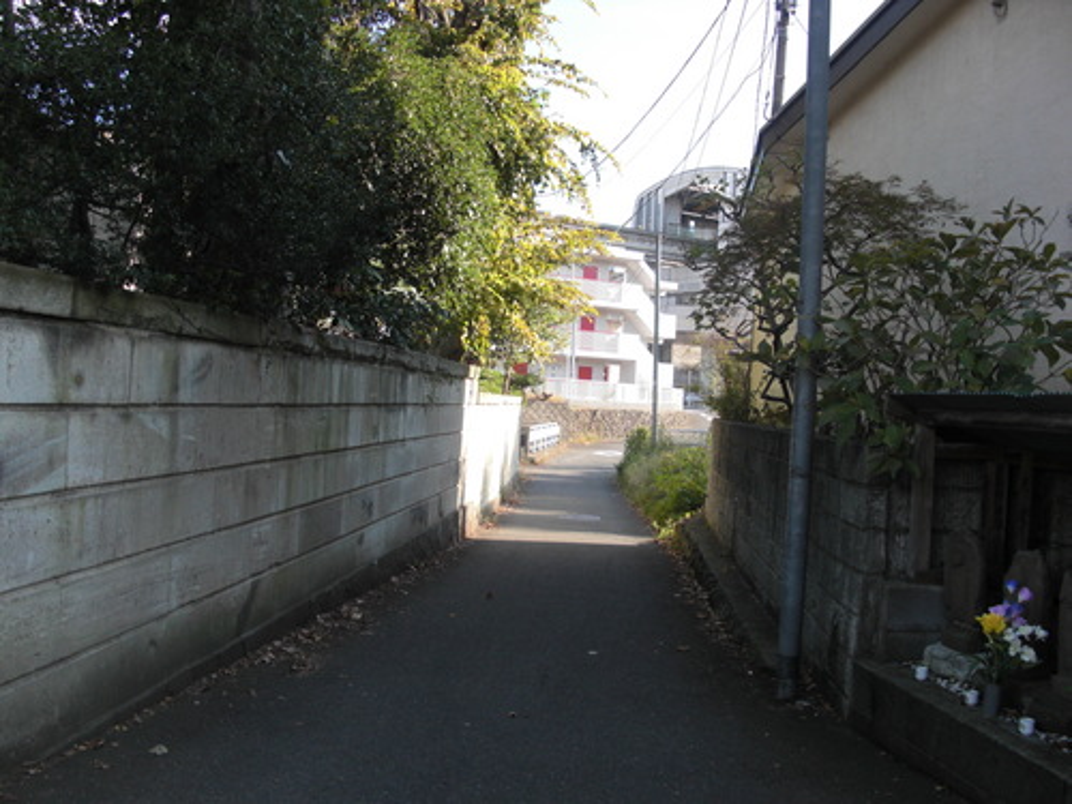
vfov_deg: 39.7
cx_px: 536
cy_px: 402
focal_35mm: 36
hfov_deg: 51.4
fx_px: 1115
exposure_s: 1/250
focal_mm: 6.3
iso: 50
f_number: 2.8
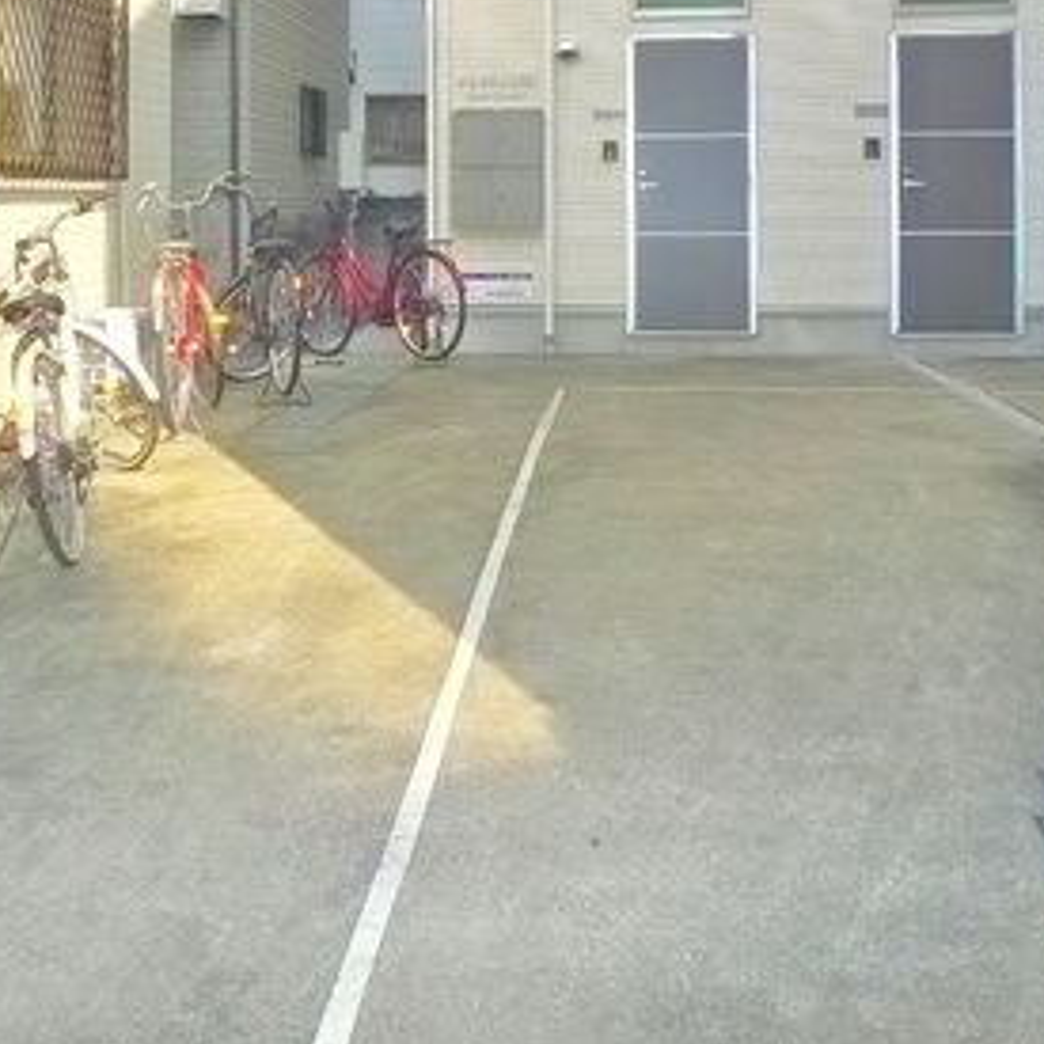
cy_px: 177
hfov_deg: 31.6
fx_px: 1843
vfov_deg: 30.7
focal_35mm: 54
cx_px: 425
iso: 400
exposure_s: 1/400
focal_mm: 5.1
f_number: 3.5
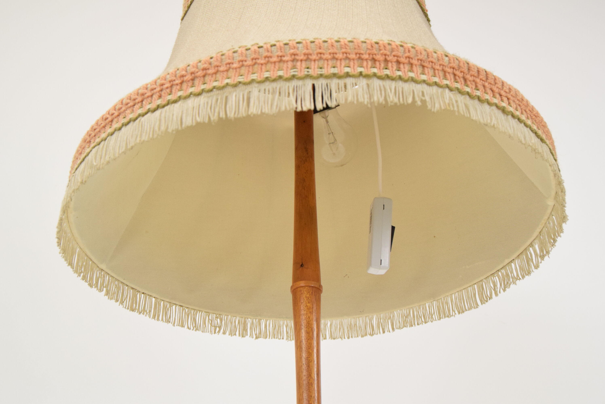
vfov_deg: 34.3
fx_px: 656
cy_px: 202
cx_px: 302
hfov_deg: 49.5
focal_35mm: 39
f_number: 6.3
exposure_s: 1/160
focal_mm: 26
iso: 1600
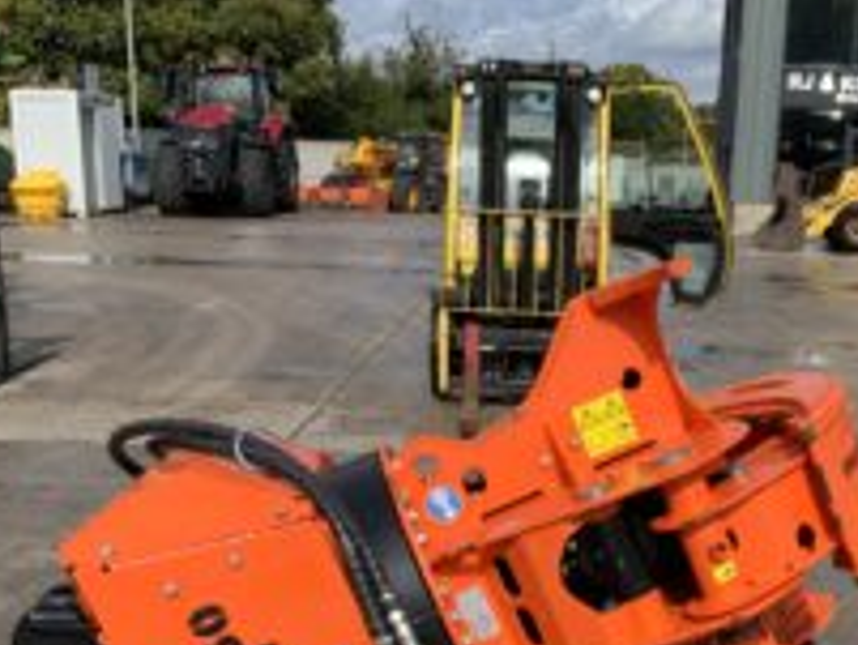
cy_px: 572
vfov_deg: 27.1
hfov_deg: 36.4
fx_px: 1290
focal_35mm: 52
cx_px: 572
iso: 16
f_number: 1.8
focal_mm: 3
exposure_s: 1/1786
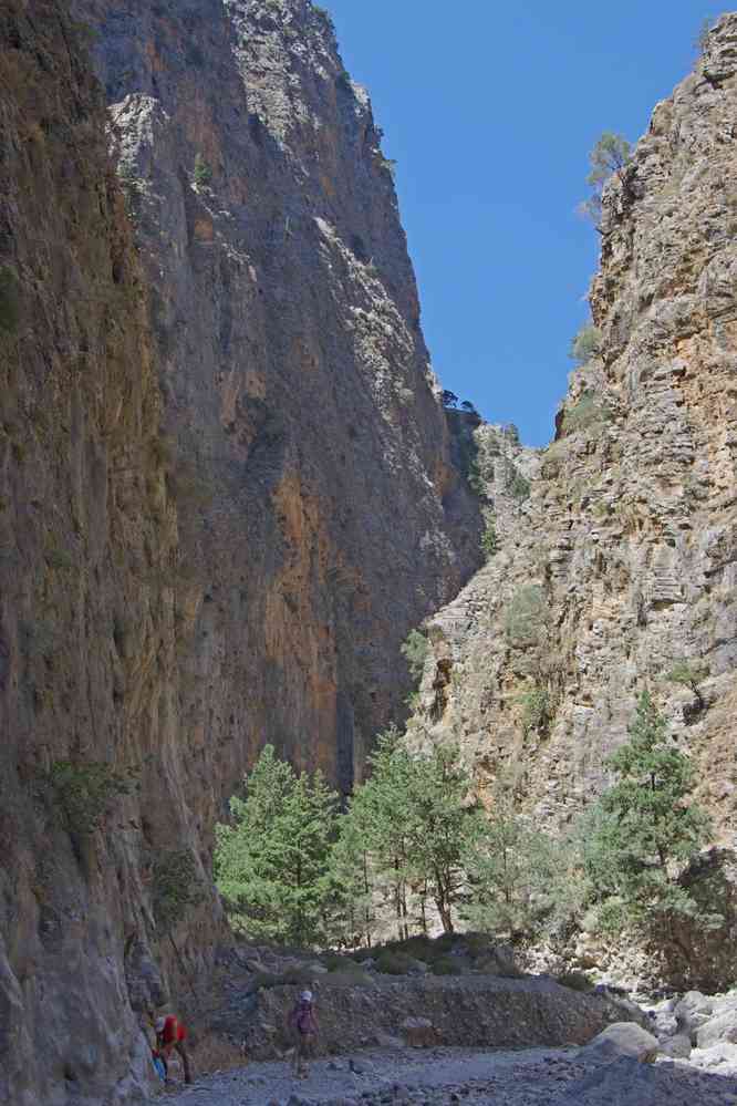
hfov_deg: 31.2
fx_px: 1320
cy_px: 553
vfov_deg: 45.4
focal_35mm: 43
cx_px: 368
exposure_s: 1/125
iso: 400
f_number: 5.6
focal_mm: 29.4
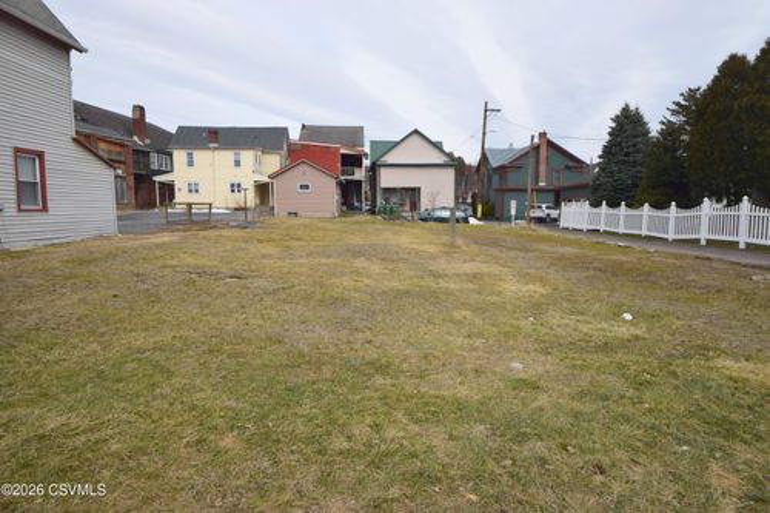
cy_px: 256
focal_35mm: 20
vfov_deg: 63.2
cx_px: 385
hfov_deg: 85.4
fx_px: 417
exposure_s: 1/500
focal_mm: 13
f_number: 11
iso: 400
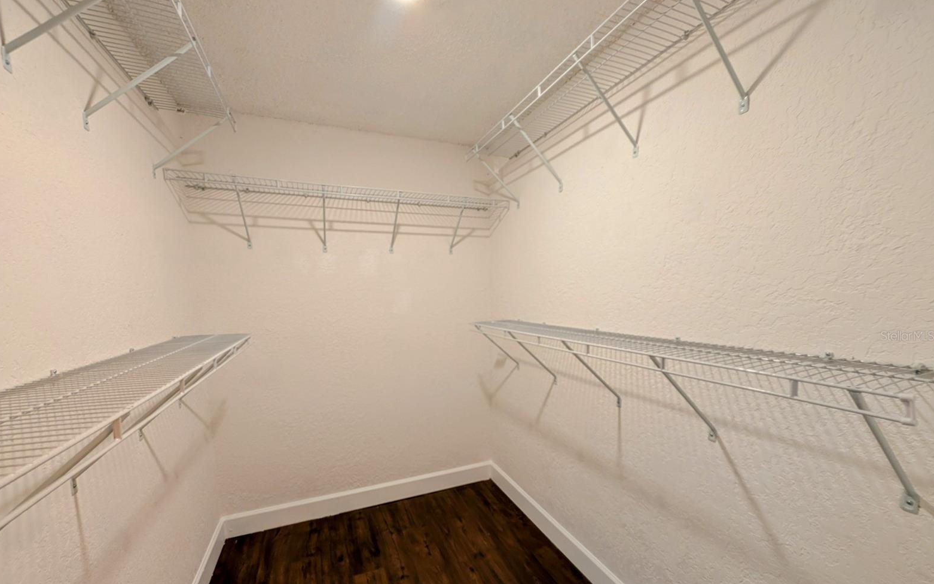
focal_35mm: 13
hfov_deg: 109.4
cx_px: 460
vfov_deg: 82.3
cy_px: 336
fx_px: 331
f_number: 1.7
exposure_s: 1/24
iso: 86
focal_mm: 2.02
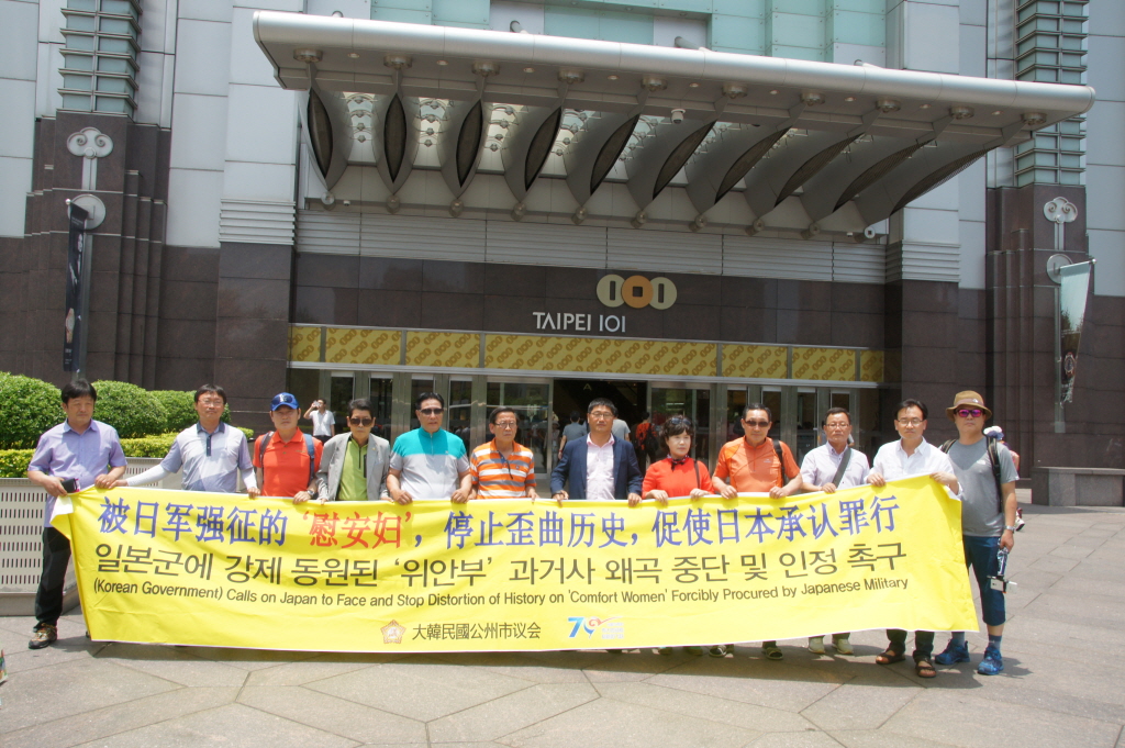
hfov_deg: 62.0
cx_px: 562
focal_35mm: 30
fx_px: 937
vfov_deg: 43.5
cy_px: 374
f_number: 11
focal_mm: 20
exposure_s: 1/160
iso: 200
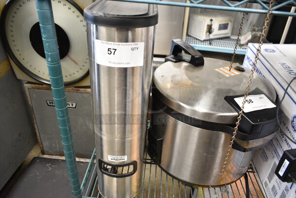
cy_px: 99
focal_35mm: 27
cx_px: 148
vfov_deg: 48.0
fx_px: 222
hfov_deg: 67.3
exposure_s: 1/30
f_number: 3.5
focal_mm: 18
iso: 1000
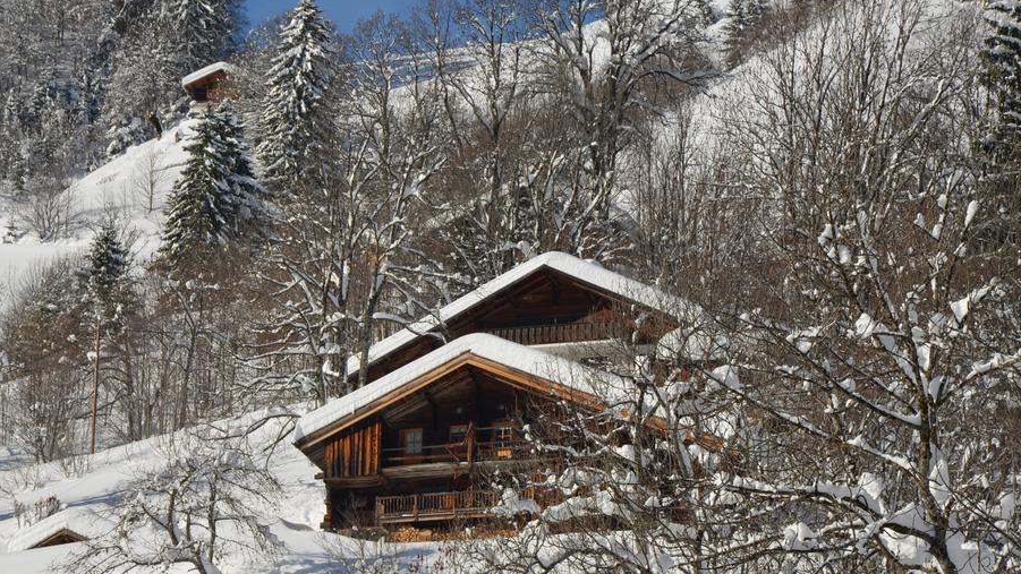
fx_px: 4482
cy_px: 269
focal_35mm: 166
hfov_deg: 13.0
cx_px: 510
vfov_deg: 7.3
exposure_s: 1/320
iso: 100
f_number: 9
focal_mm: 105
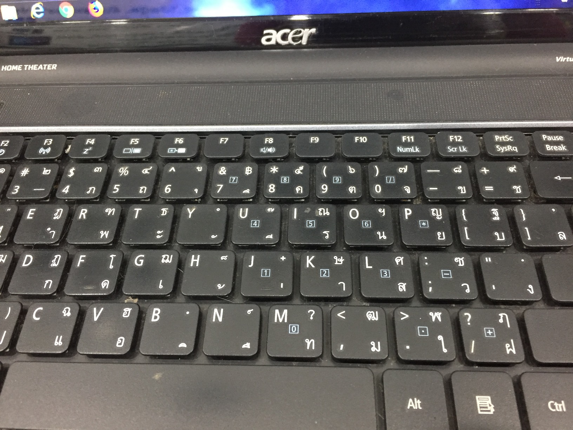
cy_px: 215
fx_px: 480
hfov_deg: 61.7
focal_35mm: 29
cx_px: 286
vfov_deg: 48.2
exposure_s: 1/20
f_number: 2.2
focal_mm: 4.15
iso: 250
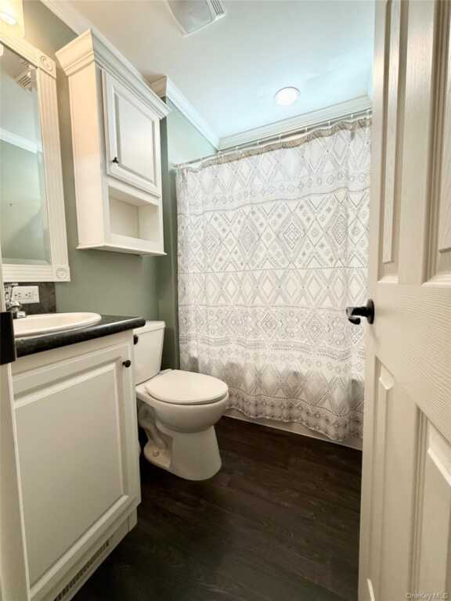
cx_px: 226
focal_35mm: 14
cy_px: 300
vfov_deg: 102.1
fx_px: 243
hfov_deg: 85.7
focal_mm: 2.22
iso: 200
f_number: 2.2
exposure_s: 1/120
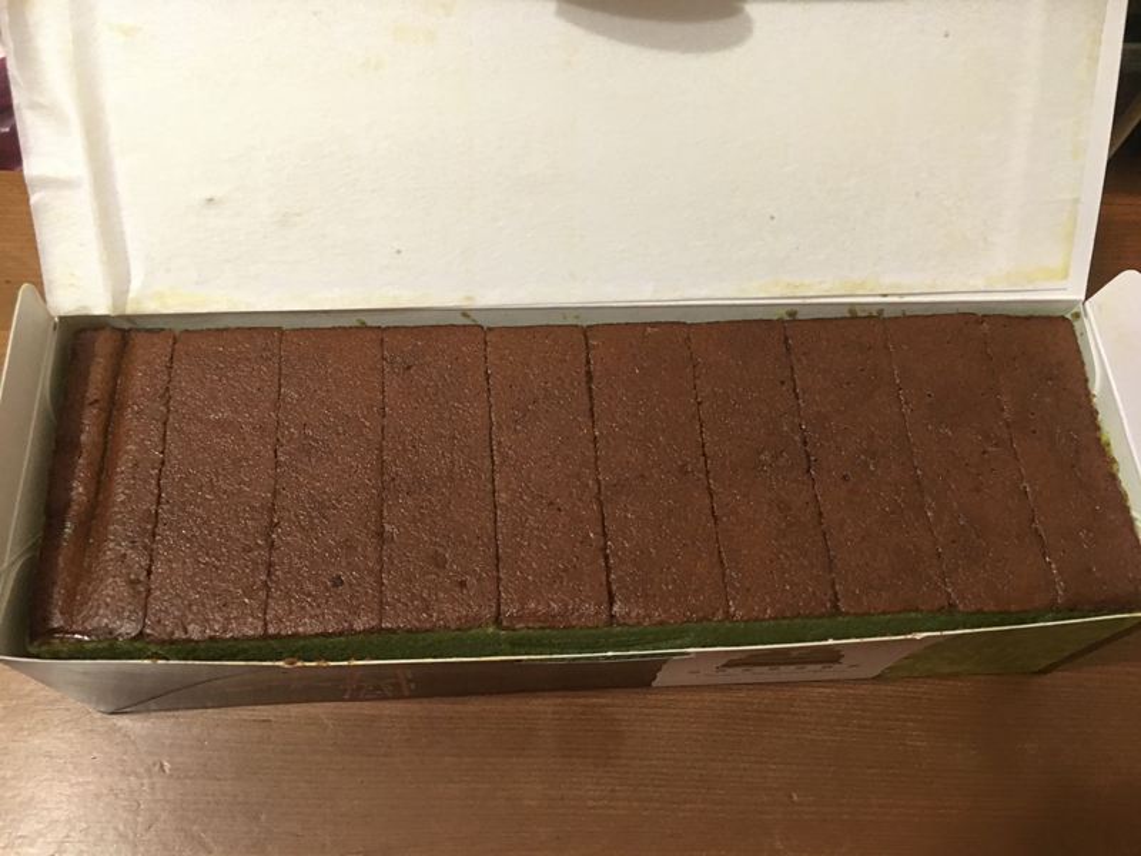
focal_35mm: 29
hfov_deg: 61.7
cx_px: 570
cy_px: 428
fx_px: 956
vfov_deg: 48.2
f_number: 2.2
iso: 64
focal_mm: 4.15
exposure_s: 1/4
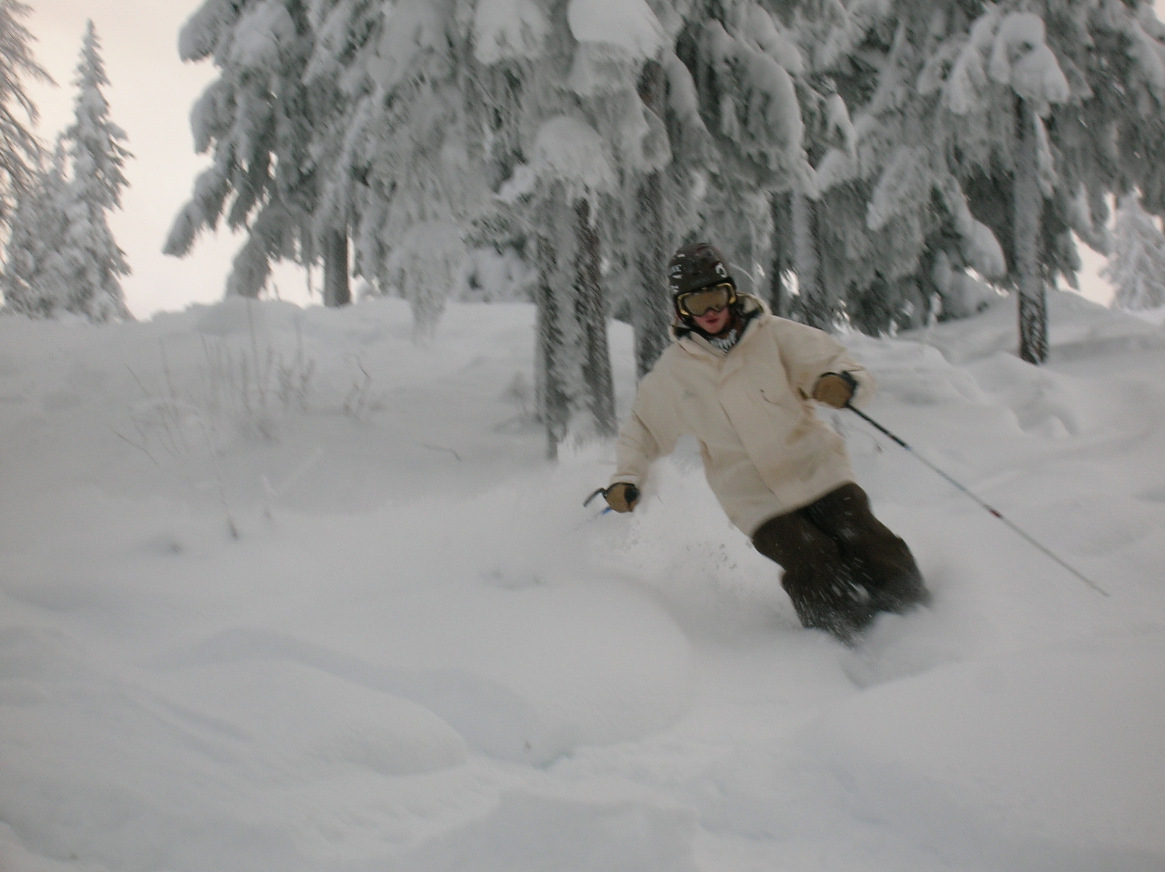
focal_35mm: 102
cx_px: 582
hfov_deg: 19.3
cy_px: 436
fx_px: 3430
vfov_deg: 14.5
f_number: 8.2
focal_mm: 17.1
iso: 50
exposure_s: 1/74.6
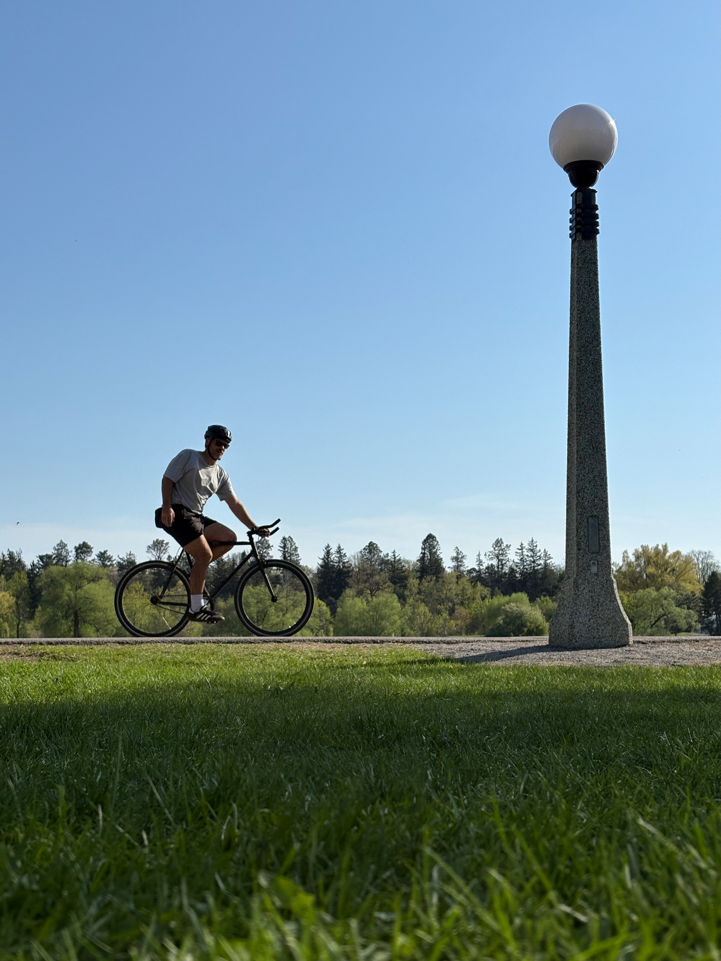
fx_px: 1444
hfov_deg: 28.0
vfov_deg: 36.8
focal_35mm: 52
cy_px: 480
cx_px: 360
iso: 25
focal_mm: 5.96
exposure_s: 1/4630
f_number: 1.6
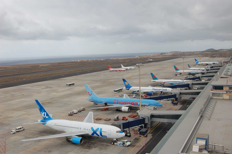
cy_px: 77
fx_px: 232
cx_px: 116
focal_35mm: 36
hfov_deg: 53.2
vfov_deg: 36.8
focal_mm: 24
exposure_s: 1/320
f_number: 9
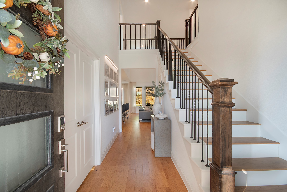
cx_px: 144
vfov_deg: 77.3
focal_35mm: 15
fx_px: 120
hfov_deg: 100.4
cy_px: 96
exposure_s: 1/50
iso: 100
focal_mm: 10
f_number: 11
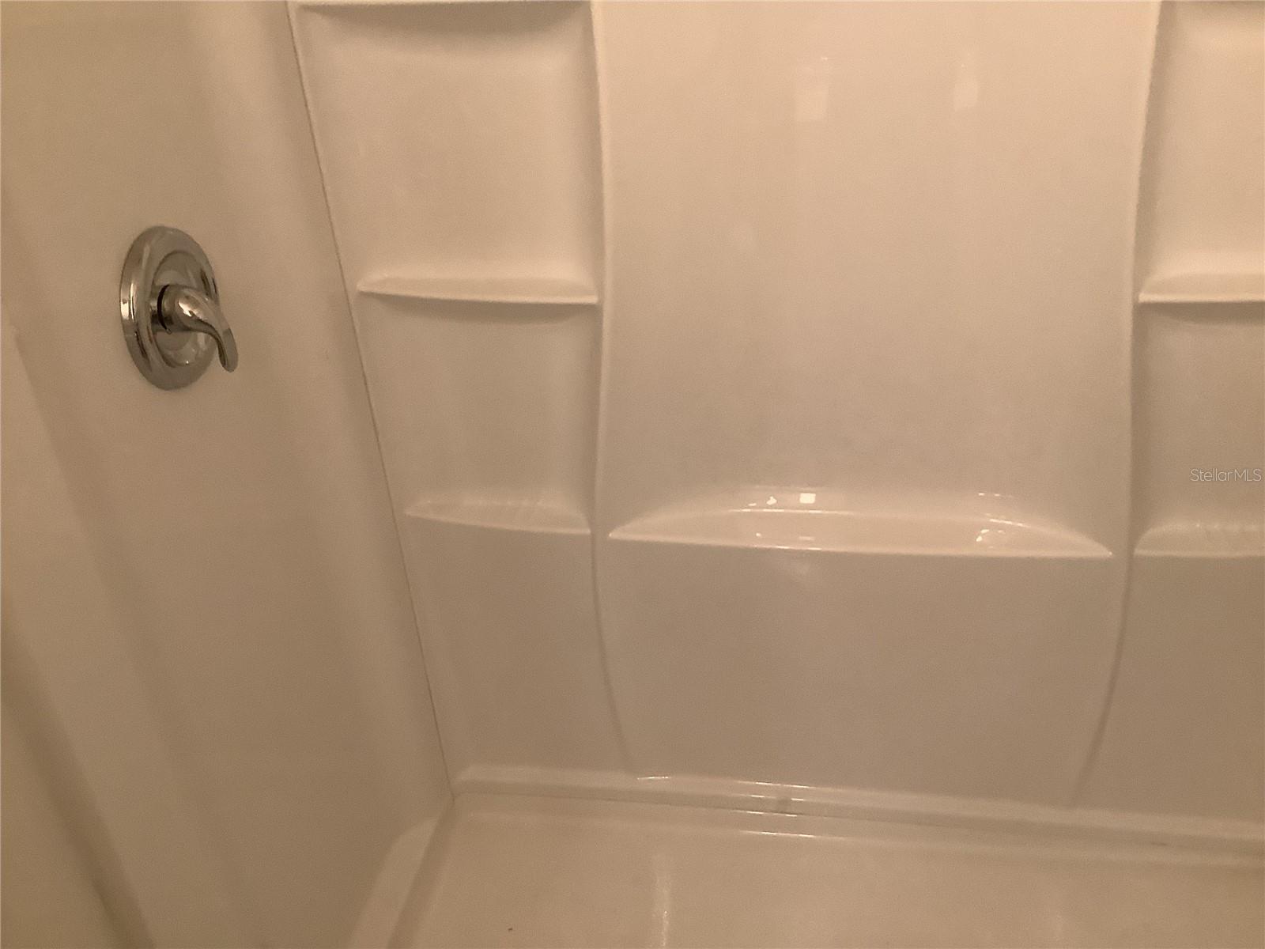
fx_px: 1133
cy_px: 474
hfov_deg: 58.4
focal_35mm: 31
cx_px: 632
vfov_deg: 45.4
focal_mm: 3.3
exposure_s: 1/60
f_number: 2.4
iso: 200
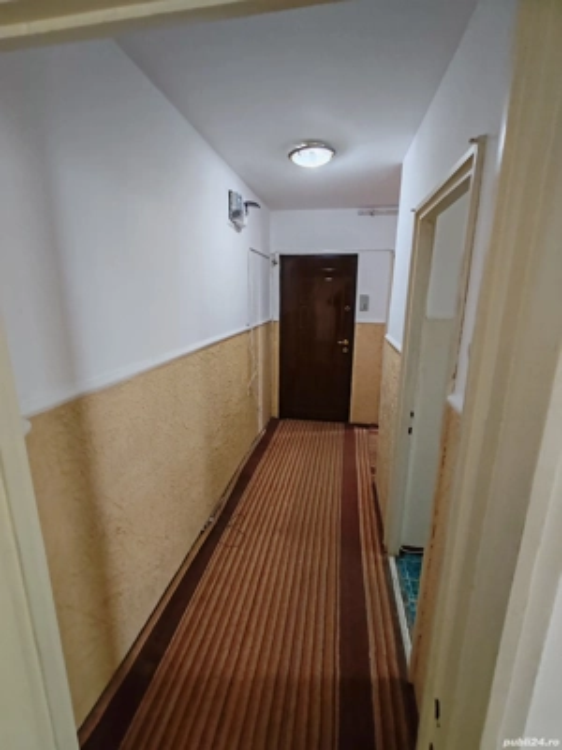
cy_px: 375
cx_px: 281
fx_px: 346
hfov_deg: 78.1
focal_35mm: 16
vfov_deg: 94.5
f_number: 2.2
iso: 500
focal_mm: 1.96
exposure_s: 1/25
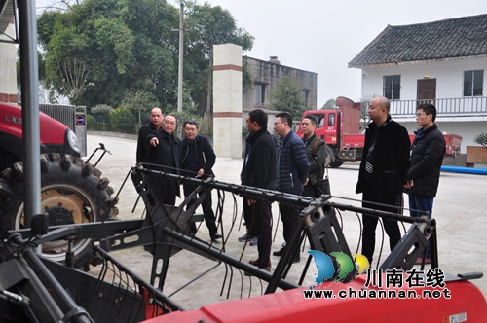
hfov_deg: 51.3
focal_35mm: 38
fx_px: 507
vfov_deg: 35.4
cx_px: 244
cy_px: 162
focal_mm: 25
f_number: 5.6
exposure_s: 1/125
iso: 200
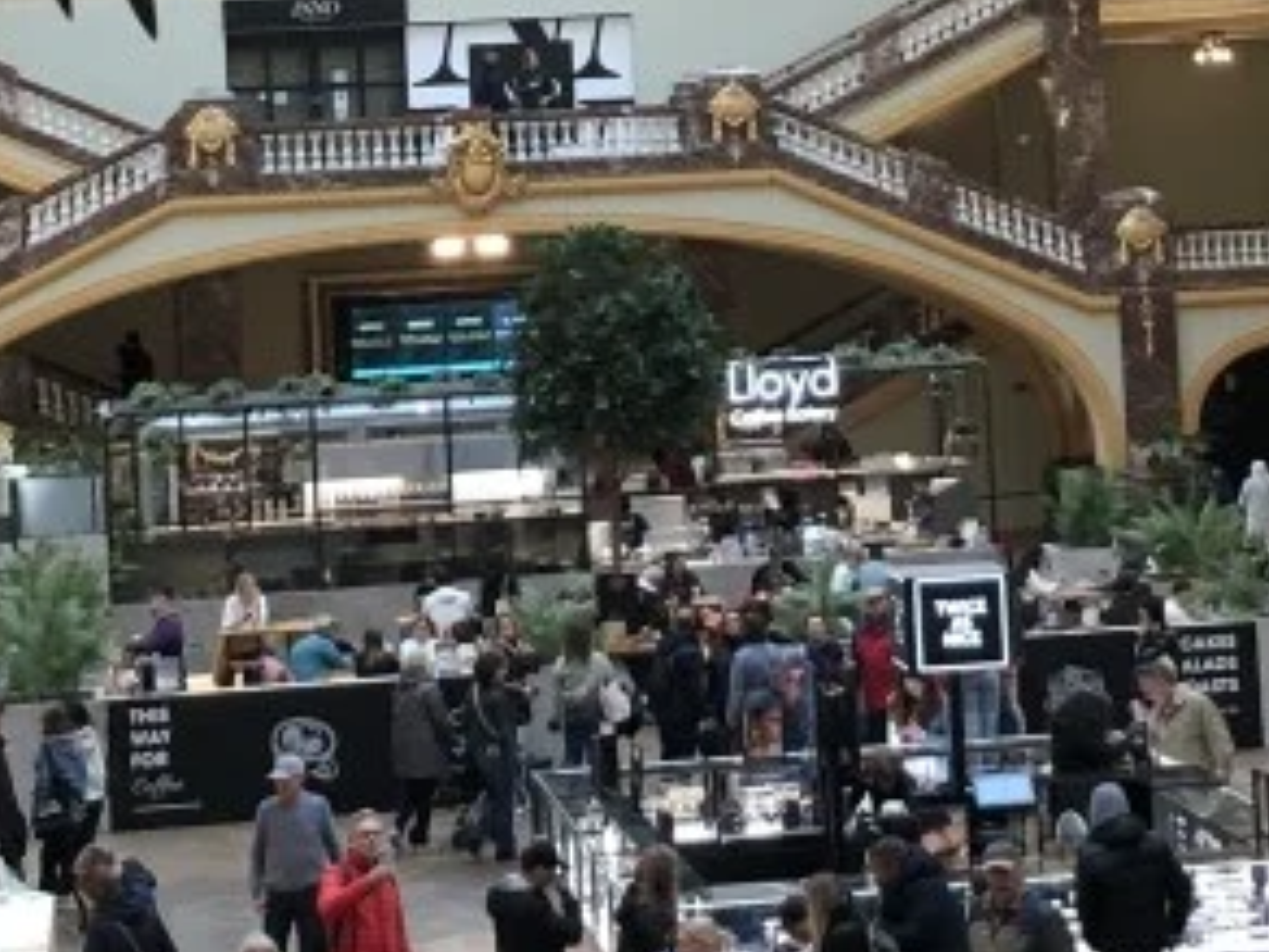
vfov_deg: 12.8
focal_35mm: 115
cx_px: 713
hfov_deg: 17.1
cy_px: 74
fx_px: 4216
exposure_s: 1/25
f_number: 1.8
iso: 40
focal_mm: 4
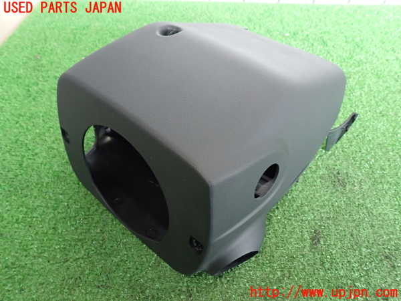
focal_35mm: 25
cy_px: 150
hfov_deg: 69.4
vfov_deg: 54.9
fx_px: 290
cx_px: 200
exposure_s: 1/30
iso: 400
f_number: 2.8
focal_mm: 4.5
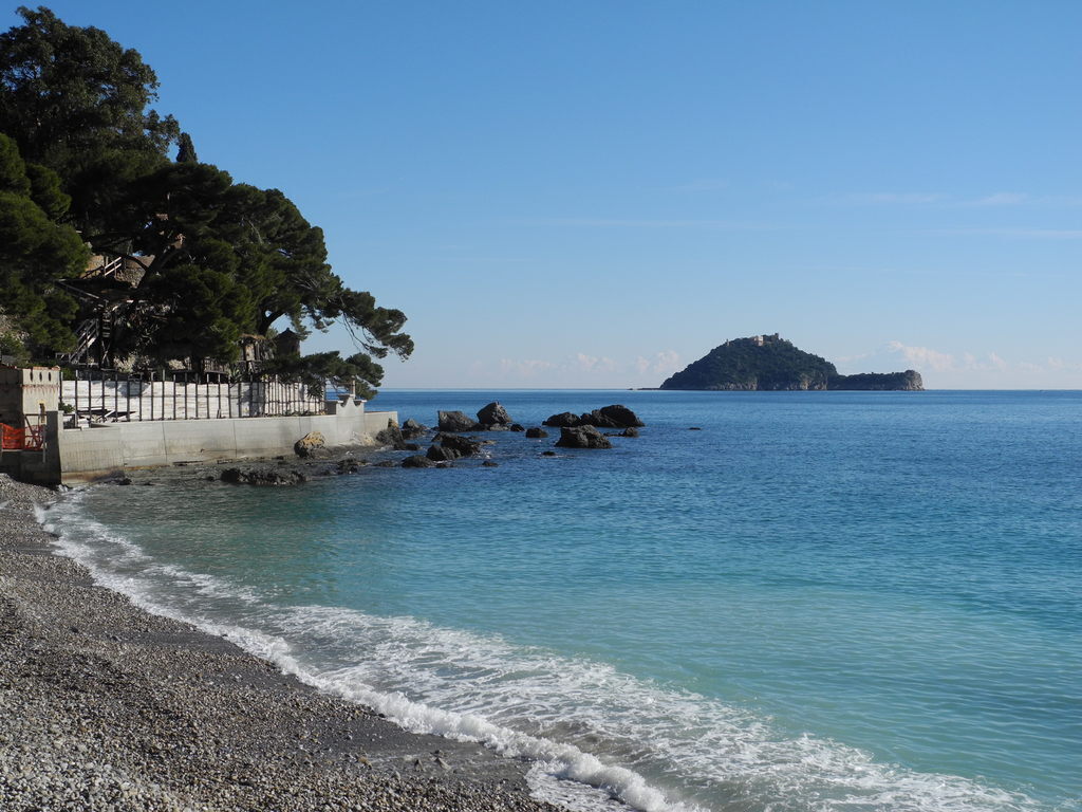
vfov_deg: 32.2
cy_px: 406
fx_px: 1407
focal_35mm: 45
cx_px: 541
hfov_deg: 42.1
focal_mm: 9.7
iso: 100
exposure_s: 1/925
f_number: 5
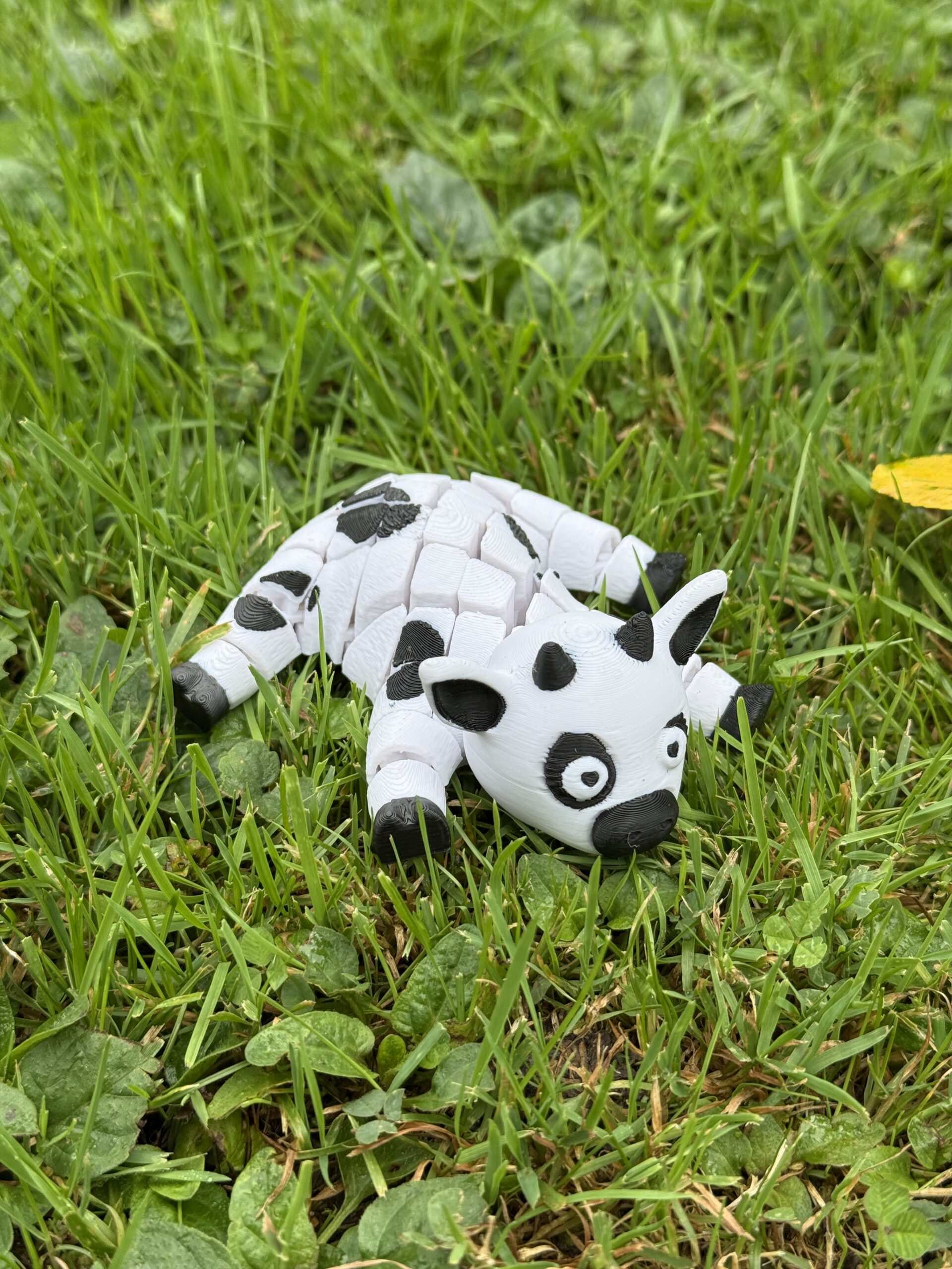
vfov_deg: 39.7
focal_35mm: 48
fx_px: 1760
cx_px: 476
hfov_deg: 30.3
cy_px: 634
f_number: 1.78
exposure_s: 1/1070
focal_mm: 6.76
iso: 64
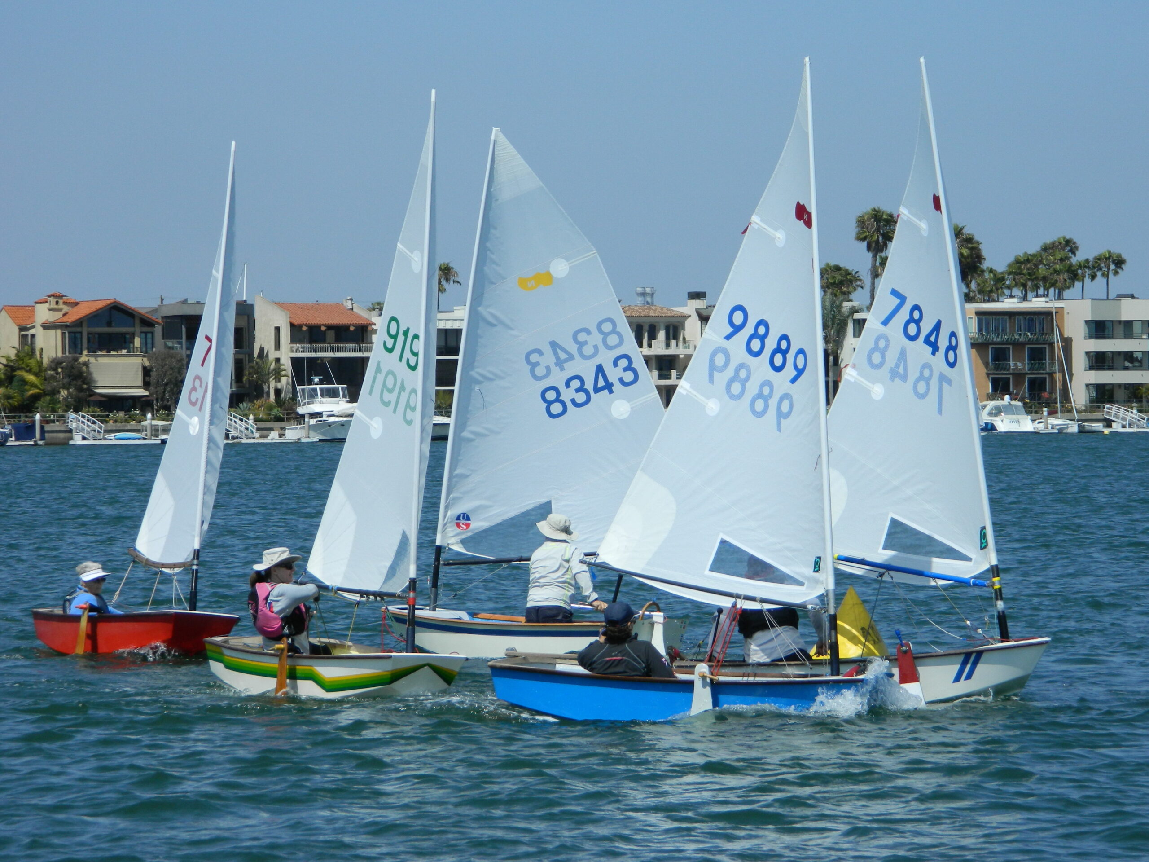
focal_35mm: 150
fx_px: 4979
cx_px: 574
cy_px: 431
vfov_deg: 9.9
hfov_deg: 13.2
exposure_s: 1/800
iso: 80
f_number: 4.9
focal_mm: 27
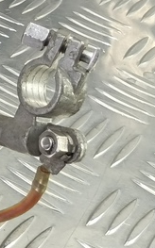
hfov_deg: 10.3
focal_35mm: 95
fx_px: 643
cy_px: -17
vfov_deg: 20.9
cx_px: -300
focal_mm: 4.11
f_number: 1.6
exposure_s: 1/50
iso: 152
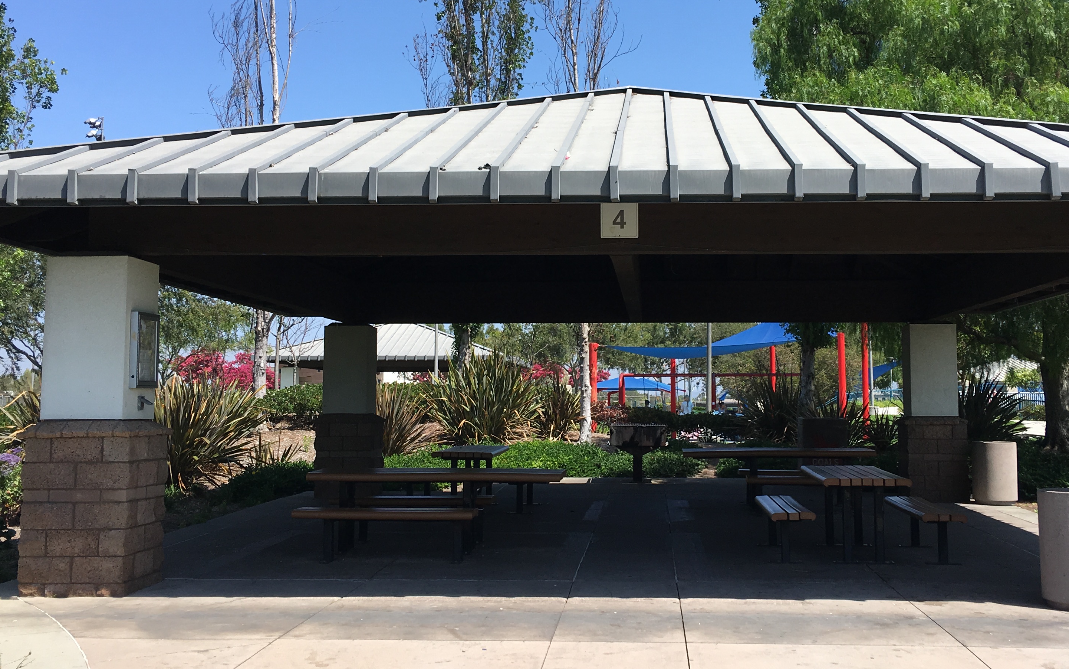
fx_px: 1253
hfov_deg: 46.2
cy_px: 302
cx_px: 585
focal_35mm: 43
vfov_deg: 29.9
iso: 25
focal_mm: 4.15
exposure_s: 1/1350
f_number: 2.2
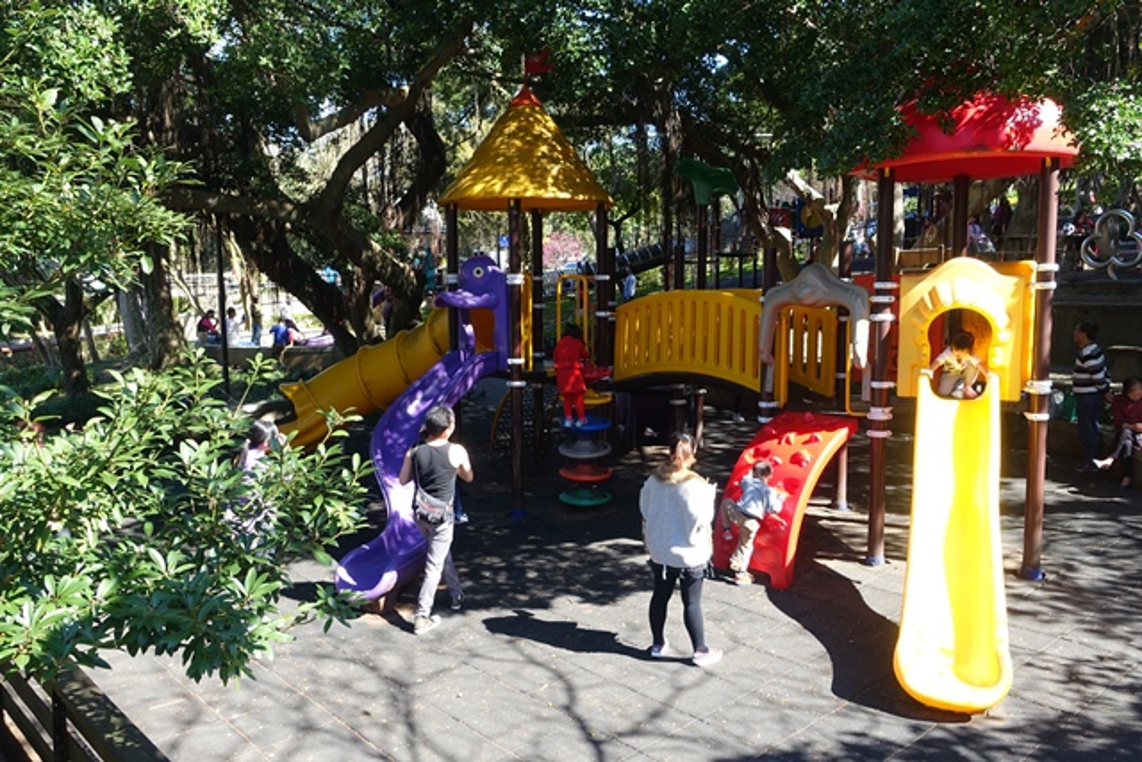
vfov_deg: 43.6
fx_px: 952
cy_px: 381
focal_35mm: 30
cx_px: 571
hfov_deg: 61.9
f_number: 5
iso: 125
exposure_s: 1/80
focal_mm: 10.89
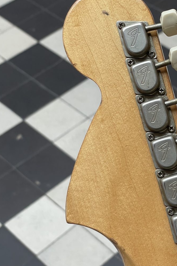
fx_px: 612
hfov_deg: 16.3
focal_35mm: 83
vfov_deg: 24.4
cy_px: 163
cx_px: 138
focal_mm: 6
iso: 125
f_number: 2
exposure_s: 1/100
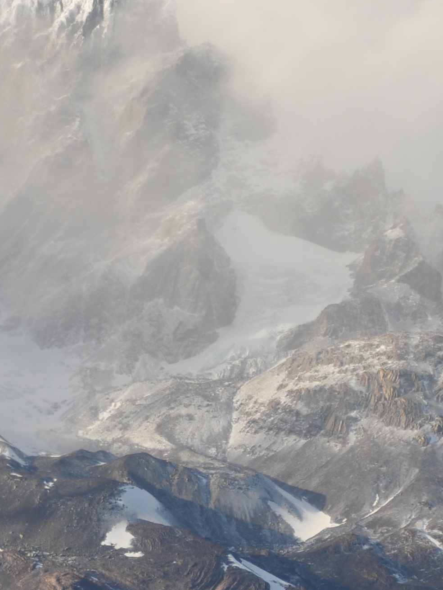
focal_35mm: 292
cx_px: 32
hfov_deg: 5.1
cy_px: 647
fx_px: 4983
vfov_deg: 6.8
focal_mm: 62
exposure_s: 1/800
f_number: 5.3
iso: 200
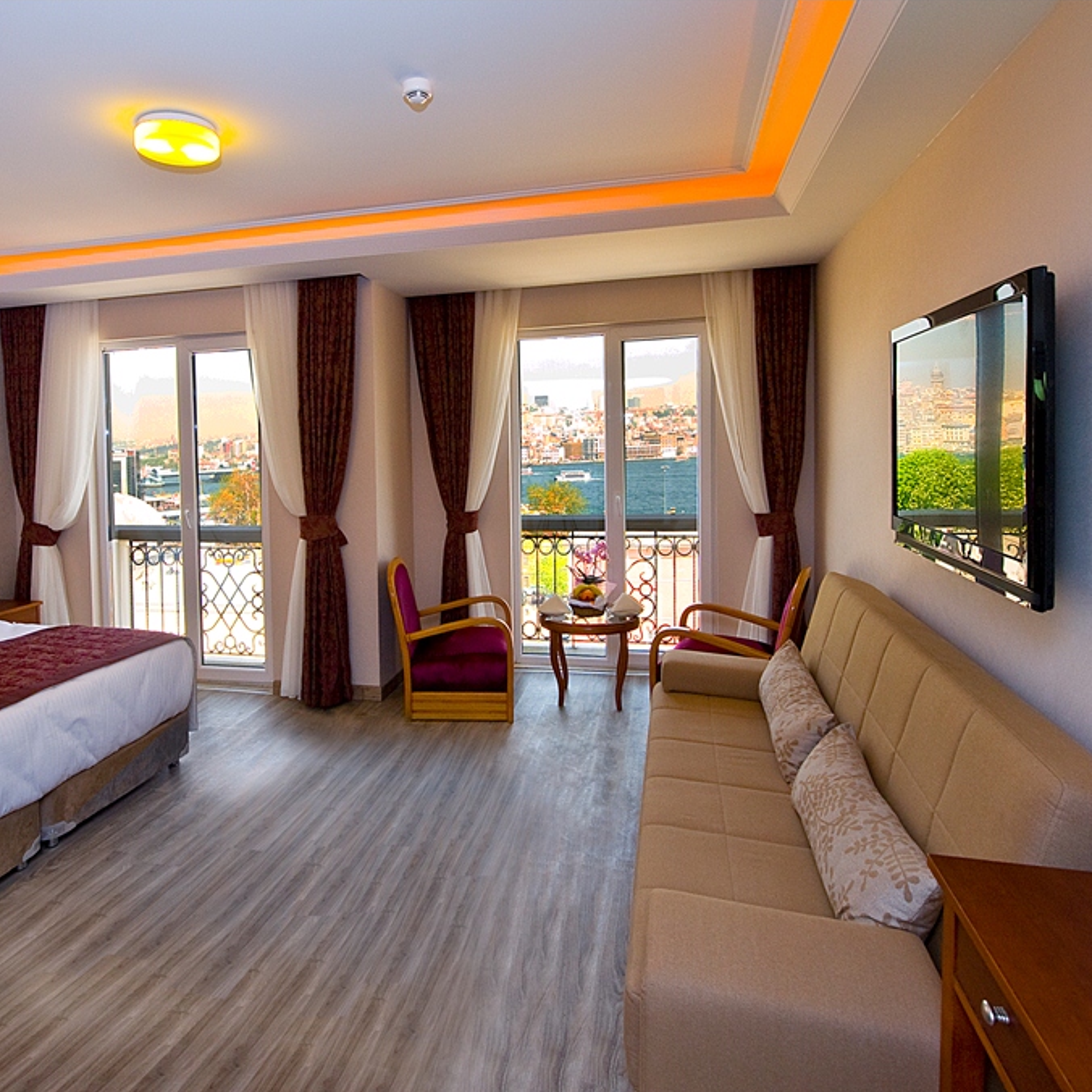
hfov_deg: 80.4
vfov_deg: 80.7
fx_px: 642
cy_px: 547
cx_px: 485
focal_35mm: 18
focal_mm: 14
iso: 500
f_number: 8
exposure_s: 1/60
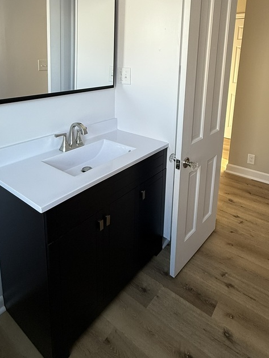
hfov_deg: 56.8
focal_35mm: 24
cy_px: 111
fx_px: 249
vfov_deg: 69.0
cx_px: 138
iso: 100
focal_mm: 2.22
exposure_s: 1/99
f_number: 2.2
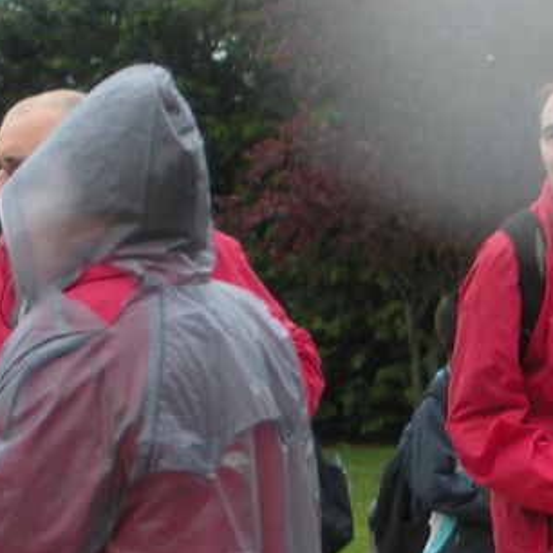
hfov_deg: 13.1
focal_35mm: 131
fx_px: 2368
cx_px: 596
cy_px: 426
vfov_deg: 13.3
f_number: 3.5
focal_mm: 6.3
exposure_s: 1/52
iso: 89
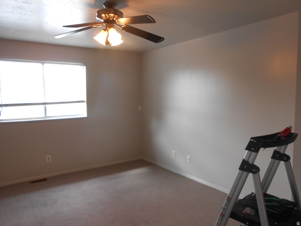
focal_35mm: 26
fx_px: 226
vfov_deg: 53.1
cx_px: 150
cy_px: 113
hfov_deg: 67.3
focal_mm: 4.6
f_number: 3.5
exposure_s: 1/30
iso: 200
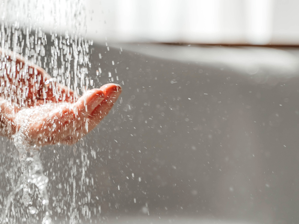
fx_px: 1149
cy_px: 111
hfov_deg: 14.8
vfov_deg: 11.1
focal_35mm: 133
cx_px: 82
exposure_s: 1/1000
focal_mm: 75
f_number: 2.8
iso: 125
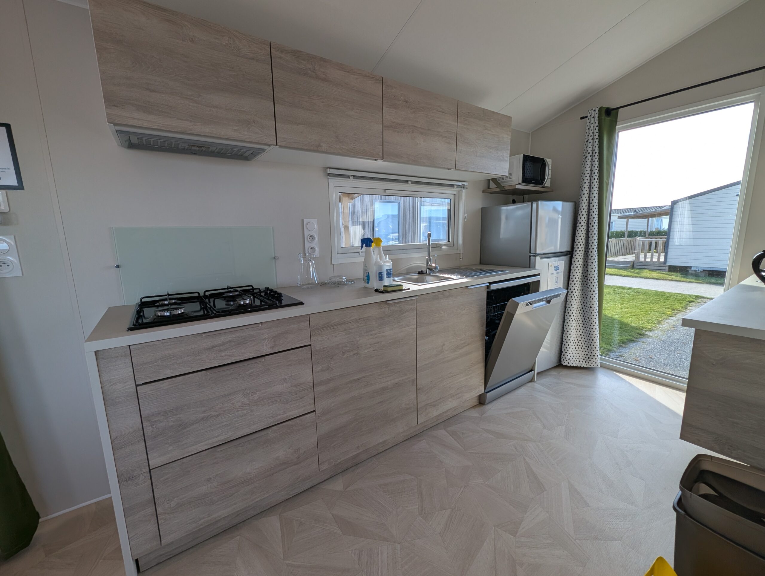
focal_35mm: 13
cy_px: 288
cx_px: 382
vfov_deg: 90.1
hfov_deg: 106.1
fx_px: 288
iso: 43
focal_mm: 1.95
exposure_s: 1/211
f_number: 2.2
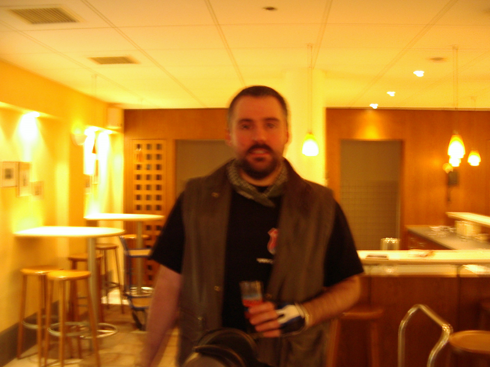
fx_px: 538
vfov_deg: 37.7
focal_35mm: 38
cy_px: 184
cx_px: 245
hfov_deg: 49.0
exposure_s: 1/1.25
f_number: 2.6
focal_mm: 5.8
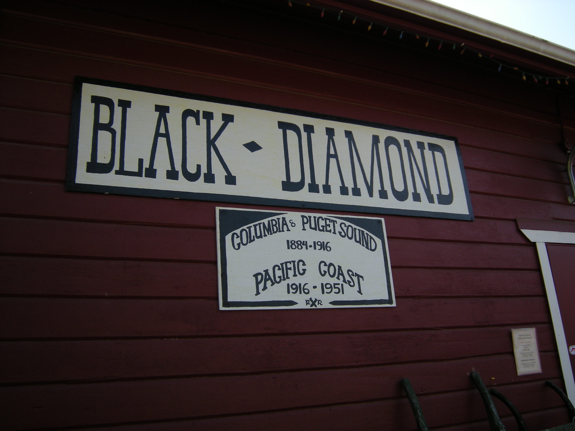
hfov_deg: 58.4
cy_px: 216
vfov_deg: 45.4
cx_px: 288
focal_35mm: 31
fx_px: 515
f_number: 2.9
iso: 64
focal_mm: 5.3
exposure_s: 1/378
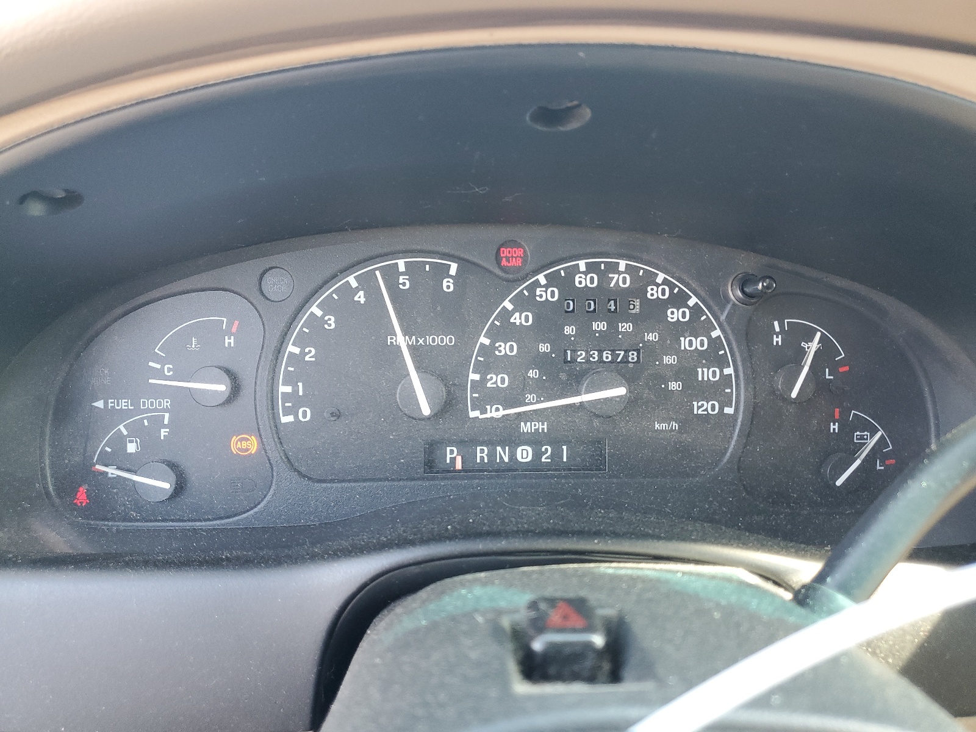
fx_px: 733
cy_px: 366
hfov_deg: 67.3
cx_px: 488
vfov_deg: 53.1
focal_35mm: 26
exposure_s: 1/60.2
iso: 112
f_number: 1.5
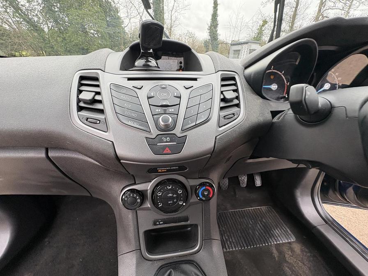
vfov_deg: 85.7
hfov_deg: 102.1
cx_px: 184
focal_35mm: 14
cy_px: 138
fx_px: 149
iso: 100
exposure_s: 1/99
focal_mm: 2.22
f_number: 2.2
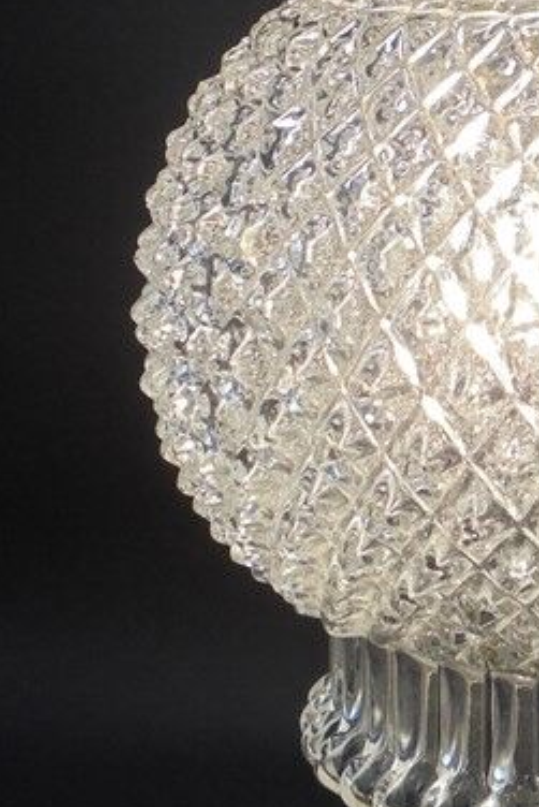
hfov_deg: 12.6
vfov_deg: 18.6
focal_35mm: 107
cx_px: 604
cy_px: 15
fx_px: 2401
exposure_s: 1/100
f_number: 4.5
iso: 100
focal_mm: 7.8
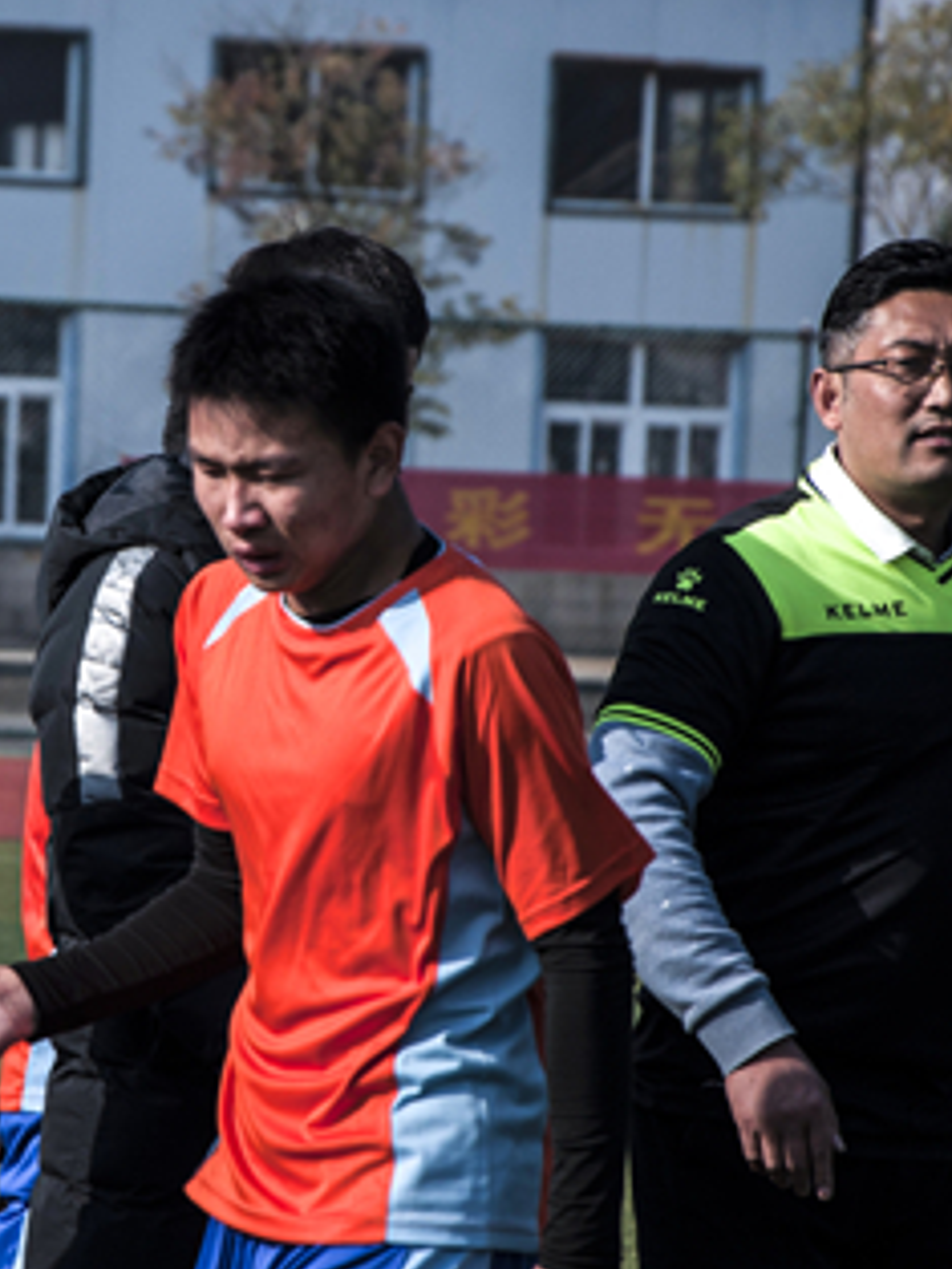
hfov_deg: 5.1
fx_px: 10624
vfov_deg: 6.8
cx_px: 158
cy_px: 584
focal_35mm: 290
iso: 100
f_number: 5.6
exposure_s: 1/1250
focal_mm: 105
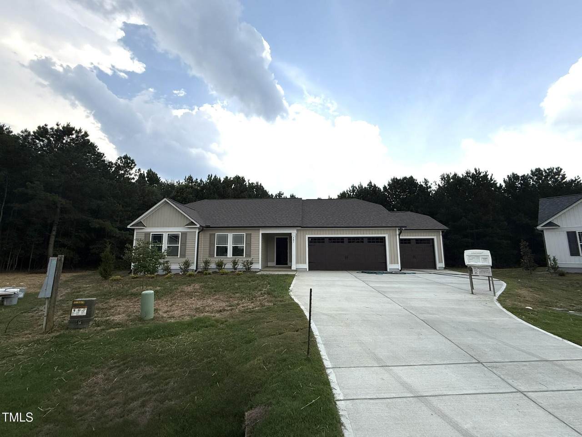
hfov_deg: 102.1
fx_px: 235
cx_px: 291
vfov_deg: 85.7
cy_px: 218
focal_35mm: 14
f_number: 2.2
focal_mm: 2.22
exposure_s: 1/2237
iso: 50
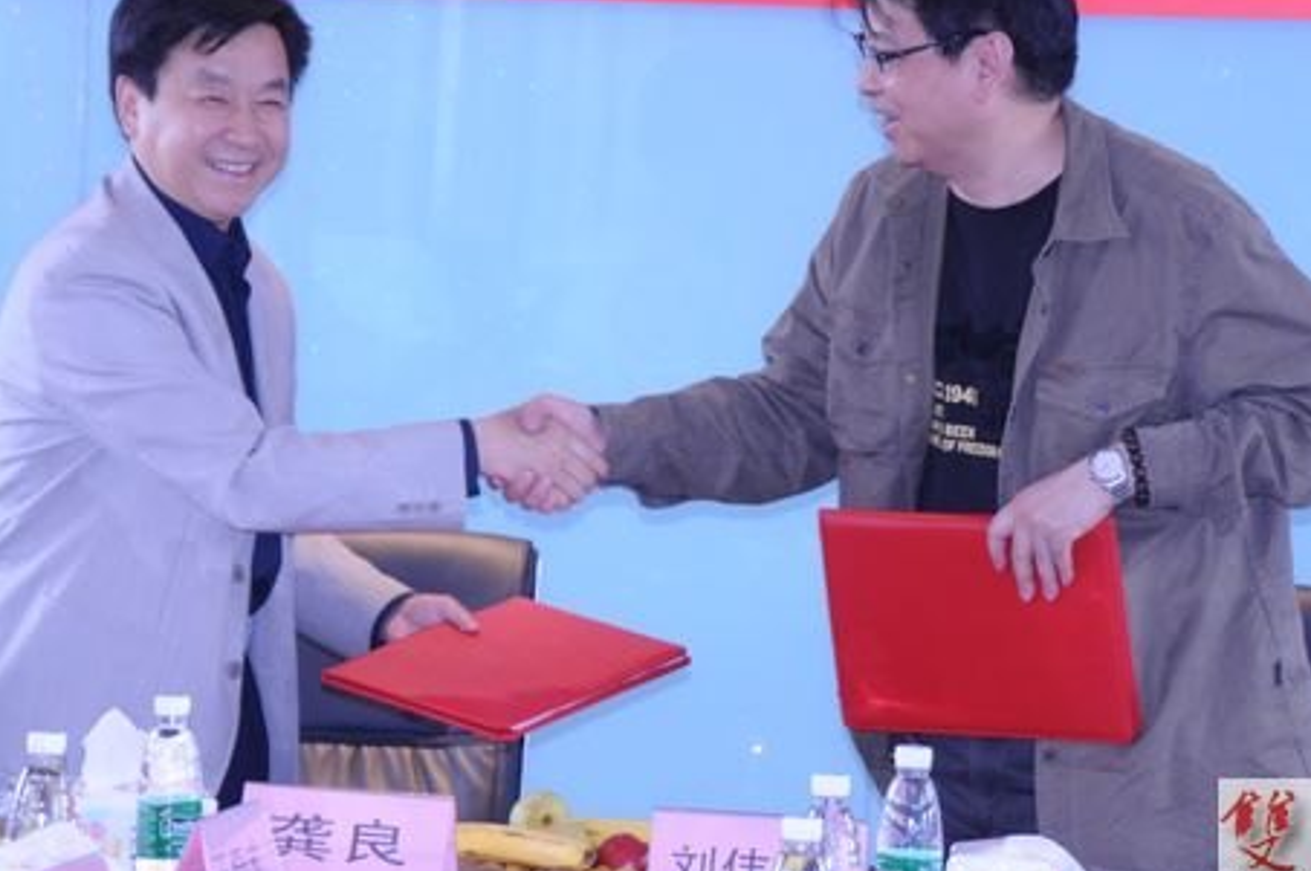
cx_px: 634
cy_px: 331
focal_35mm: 159
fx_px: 5784
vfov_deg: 8.6
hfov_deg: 12.9
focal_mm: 80
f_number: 5
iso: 900
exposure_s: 1/60
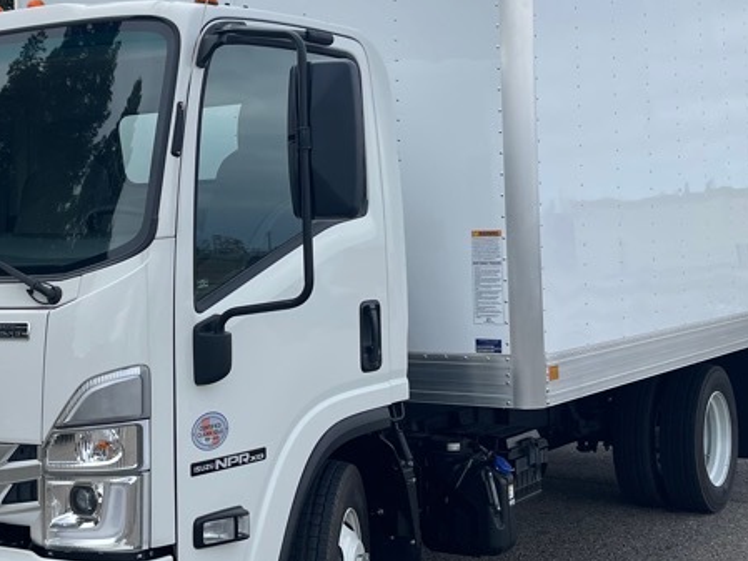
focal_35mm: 57
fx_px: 1232
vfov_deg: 25.6
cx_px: 223
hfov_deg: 33.3
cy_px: 200
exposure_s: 1/1339
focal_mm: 5.1
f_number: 1.6
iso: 32
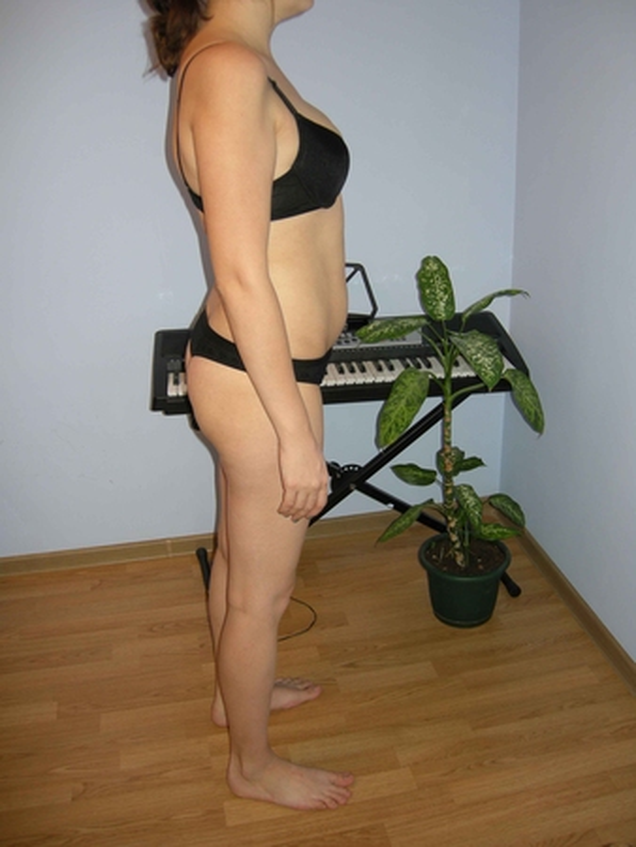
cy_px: 424
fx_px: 881
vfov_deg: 51.3
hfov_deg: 39.7
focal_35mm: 36
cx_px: 318
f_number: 2.7
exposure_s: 1/30
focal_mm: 7.5
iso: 64
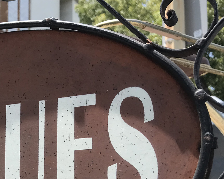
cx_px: -17
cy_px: 167
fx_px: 424
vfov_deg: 23.1
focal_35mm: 64
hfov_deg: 27.3
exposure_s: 1/1277
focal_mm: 3.99
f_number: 1.8
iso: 20
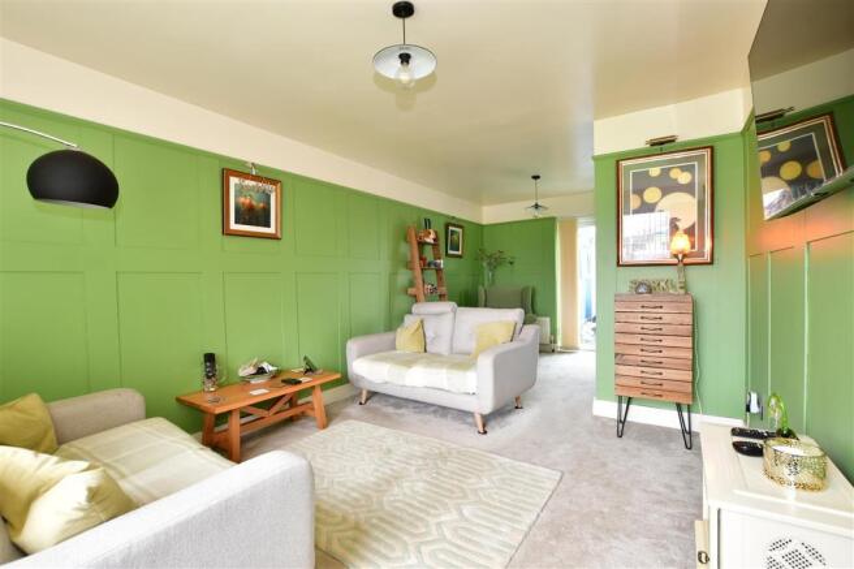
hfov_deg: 100.4
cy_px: 284
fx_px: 356
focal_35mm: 15
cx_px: 427
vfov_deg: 77.3
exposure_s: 1.3
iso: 200
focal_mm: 10
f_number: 8
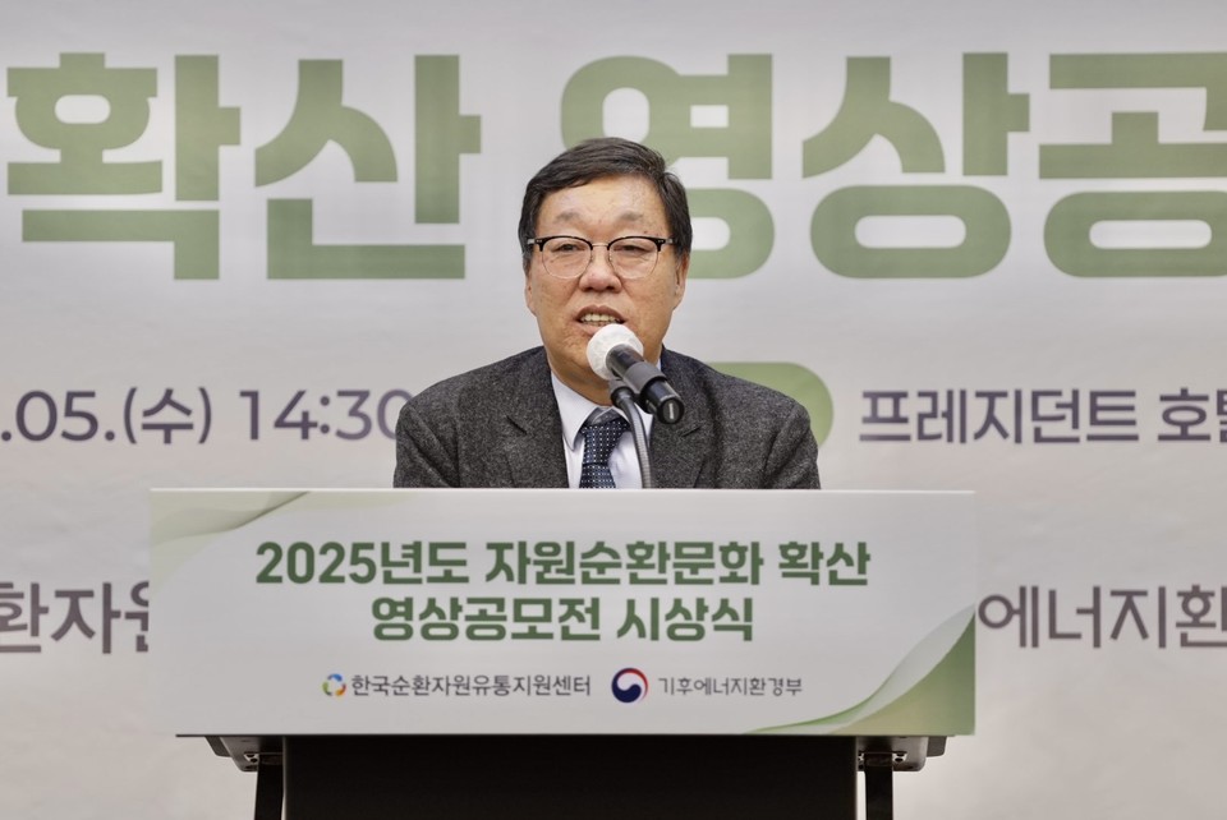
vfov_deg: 5.8
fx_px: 8119
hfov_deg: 8.6
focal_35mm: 238
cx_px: 614
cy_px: 410
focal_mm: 159
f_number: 2.8
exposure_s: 1/160
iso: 1250
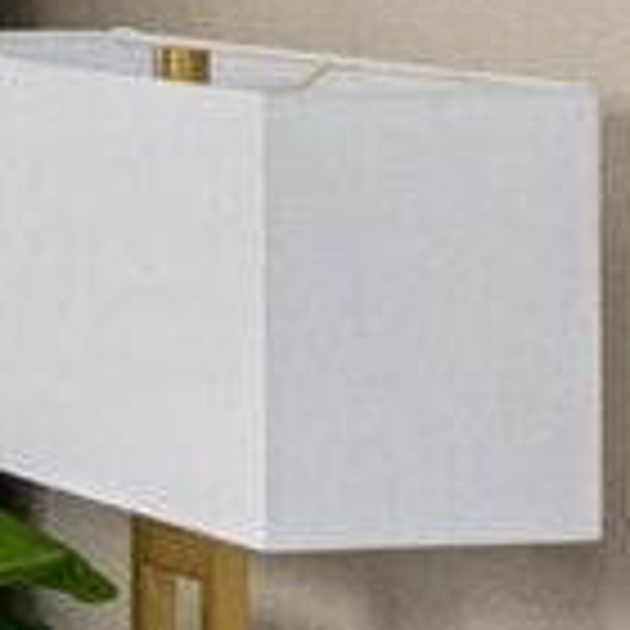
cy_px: -43
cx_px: -2264
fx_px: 2800
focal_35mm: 136
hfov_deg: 7.0
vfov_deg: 12.6
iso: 1250
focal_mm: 16
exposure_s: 1/30
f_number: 7.1
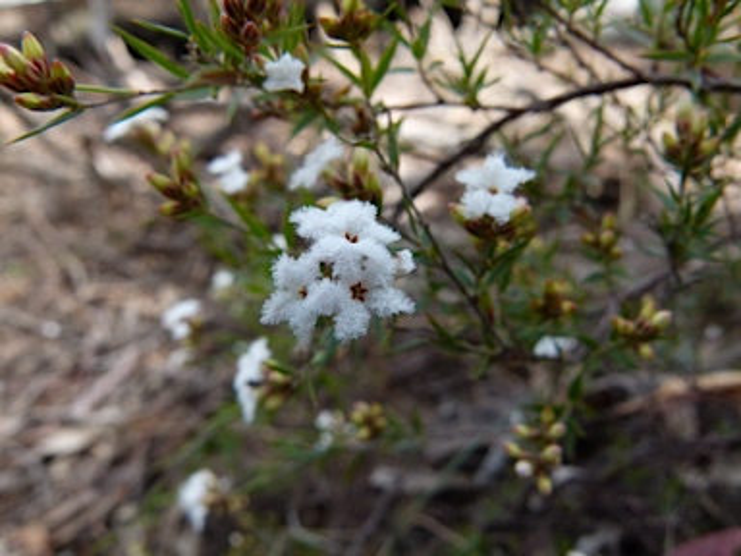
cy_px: 278
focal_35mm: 25
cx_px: 370
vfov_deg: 54.9
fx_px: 535
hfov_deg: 69.4
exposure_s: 1/200
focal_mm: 4.5
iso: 100
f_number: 4
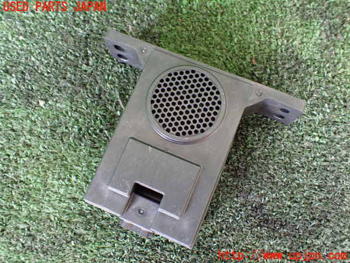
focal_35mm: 30
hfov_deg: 60.0
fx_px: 303
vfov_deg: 46.8
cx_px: 175
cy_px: 132
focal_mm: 5.4
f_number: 2.3
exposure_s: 1/40
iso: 800
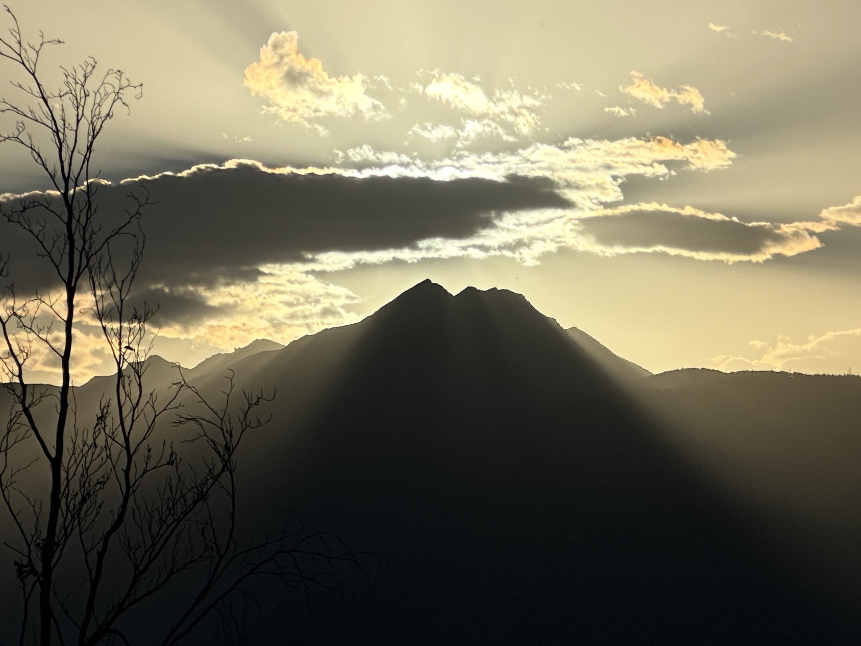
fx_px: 4576
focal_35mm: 184
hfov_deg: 10.7
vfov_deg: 8.1
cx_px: 506
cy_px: 229
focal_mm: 9
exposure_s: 1/7937
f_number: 2.8
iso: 25
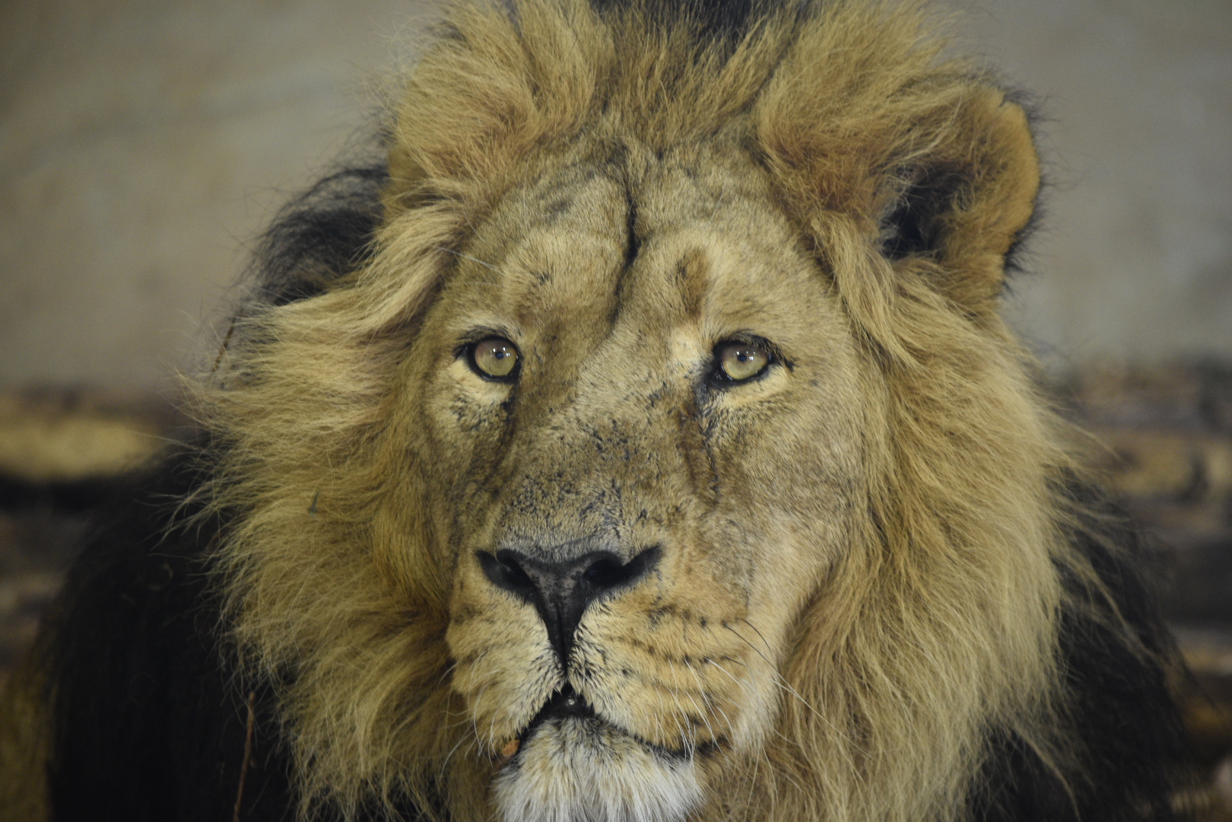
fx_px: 9496
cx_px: 616
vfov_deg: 5.0
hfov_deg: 7.4
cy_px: 411
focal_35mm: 278
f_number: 5
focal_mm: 185
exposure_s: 1/125
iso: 1000
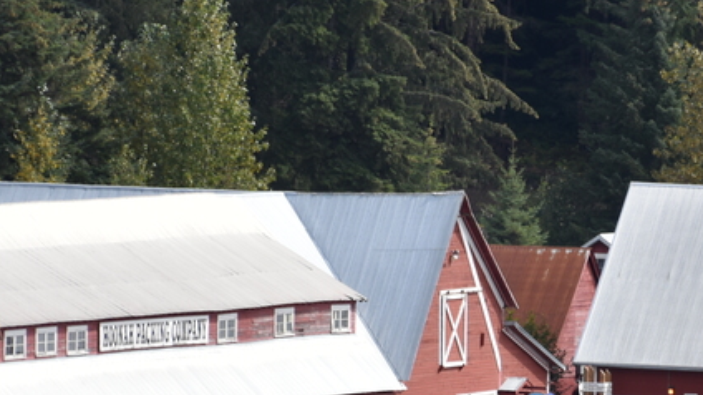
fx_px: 14737
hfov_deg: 2.7
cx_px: 496
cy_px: 378
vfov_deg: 1.5
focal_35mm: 791
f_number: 5.6
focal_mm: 250
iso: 160
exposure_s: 1/500
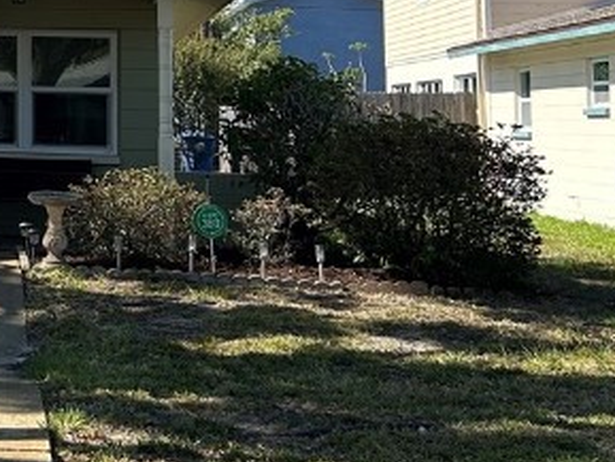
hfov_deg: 19.0
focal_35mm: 92
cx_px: -270
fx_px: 1635
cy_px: -47
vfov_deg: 15.6
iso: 50
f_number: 1.5
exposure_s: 1/2841
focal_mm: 5.7
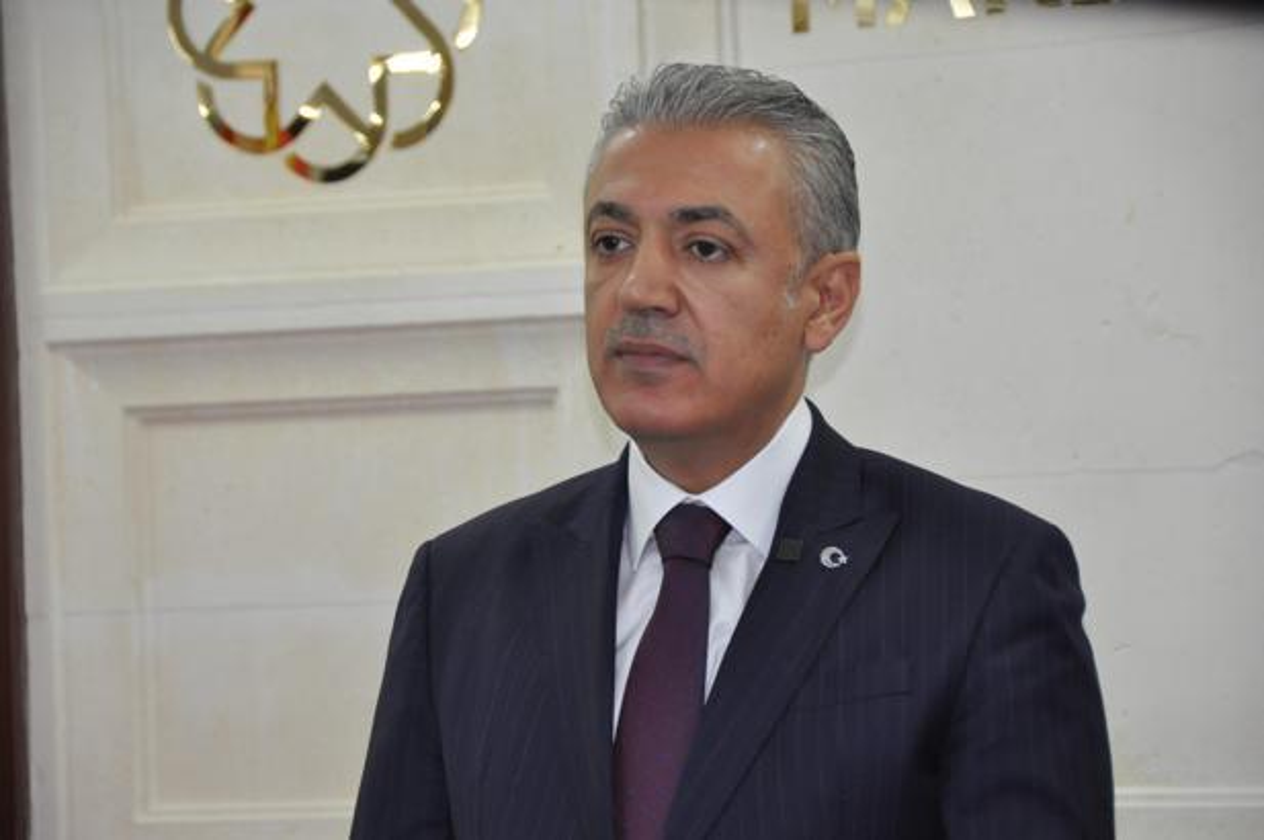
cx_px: 632
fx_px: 5892
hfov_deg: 12.2
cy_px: 420
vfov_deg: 8.2
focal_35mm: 168
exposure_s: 1/60
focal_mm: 112
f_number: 5.3
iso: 800
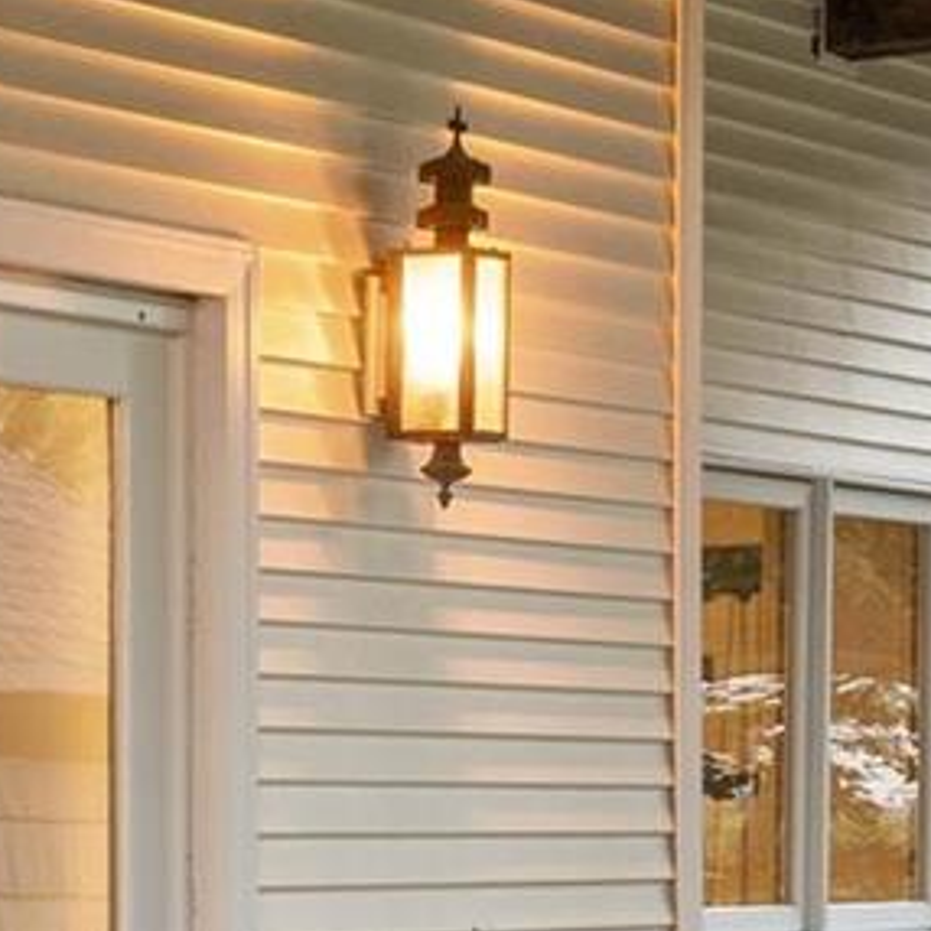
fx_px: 5203
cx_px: -257
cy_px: 866
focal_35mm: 171
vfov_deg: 10.2
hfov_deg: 10.0
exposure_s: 1/1.25
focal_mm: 18
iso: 400
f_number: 8
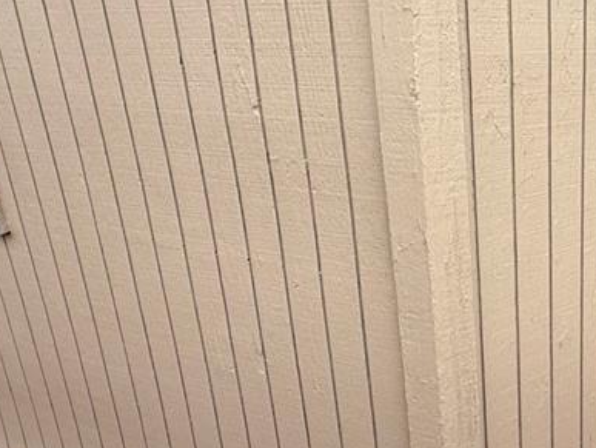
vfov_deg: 38.7
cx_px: 570
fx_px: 638
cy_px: 219
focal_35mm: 37
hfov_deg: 44.1
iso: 50
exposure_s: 1/809
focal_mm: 2.22
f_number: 2.2
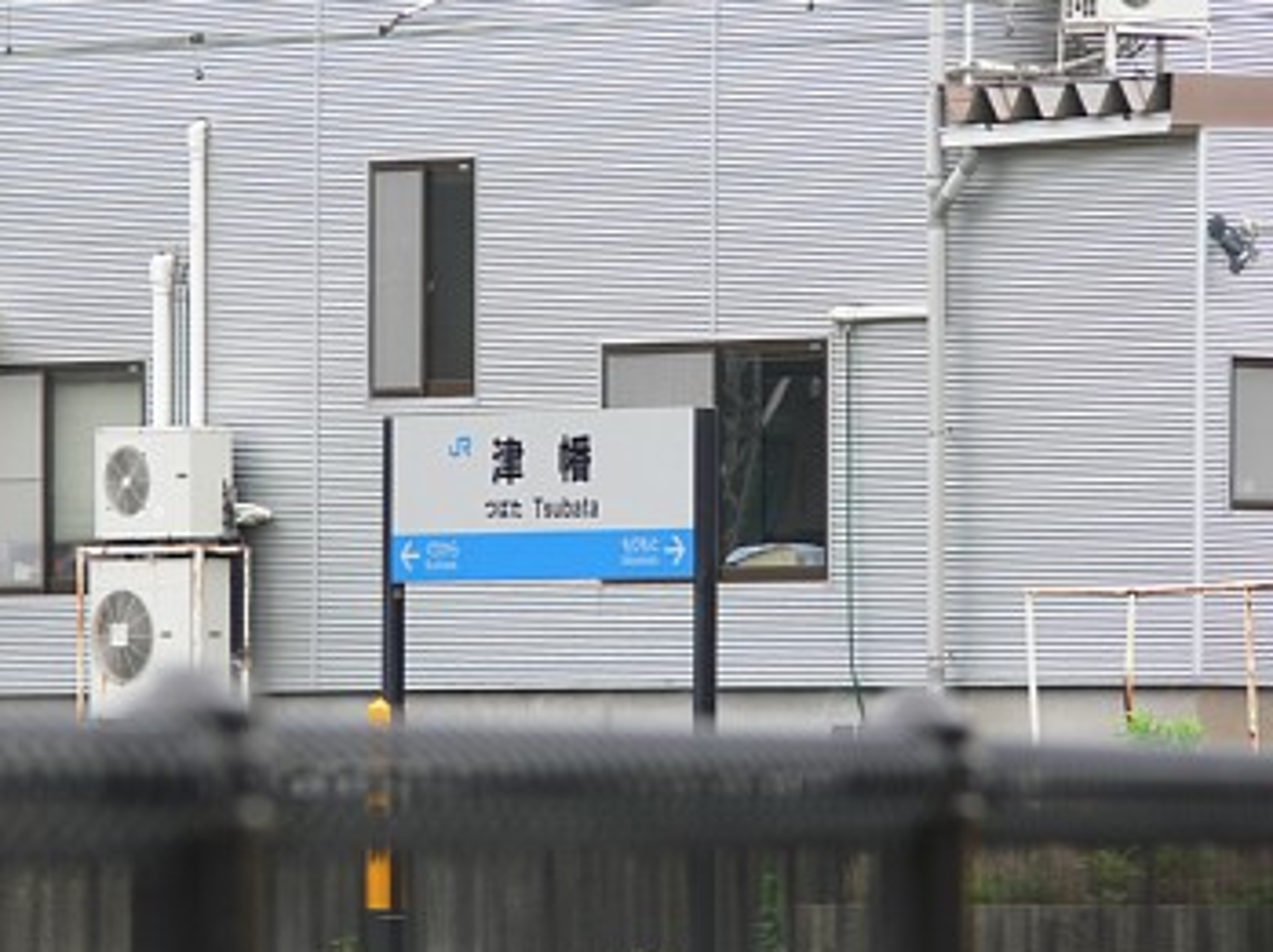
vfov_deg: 3.1
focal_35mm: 482
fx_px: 17707
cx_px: 602
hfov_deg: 4.1
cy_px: 463
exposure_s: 1/125
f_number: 5.6
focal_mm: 88.8
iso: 80
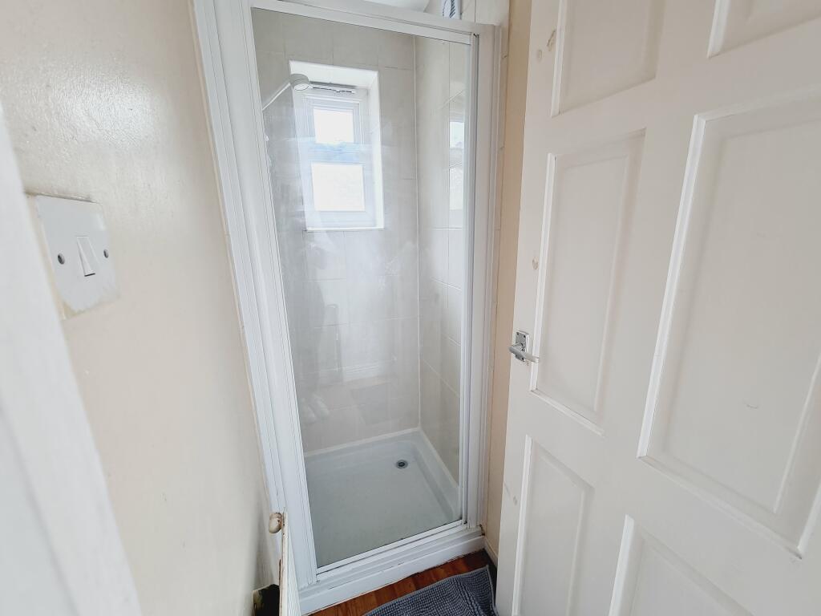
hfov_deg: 106.2
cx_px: 410
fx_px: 308
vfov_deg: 89.9
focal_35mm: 13
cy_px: 308
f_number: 2.2
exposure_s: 1/50
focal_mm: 2.2
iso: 125
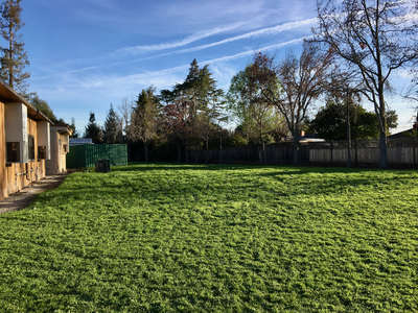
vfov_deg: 48.2
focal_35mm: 29
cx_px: 209
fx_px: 350
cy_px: 156
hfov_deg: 61.7
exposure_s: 1/845
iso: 25
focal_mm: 4.15
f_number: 2.2
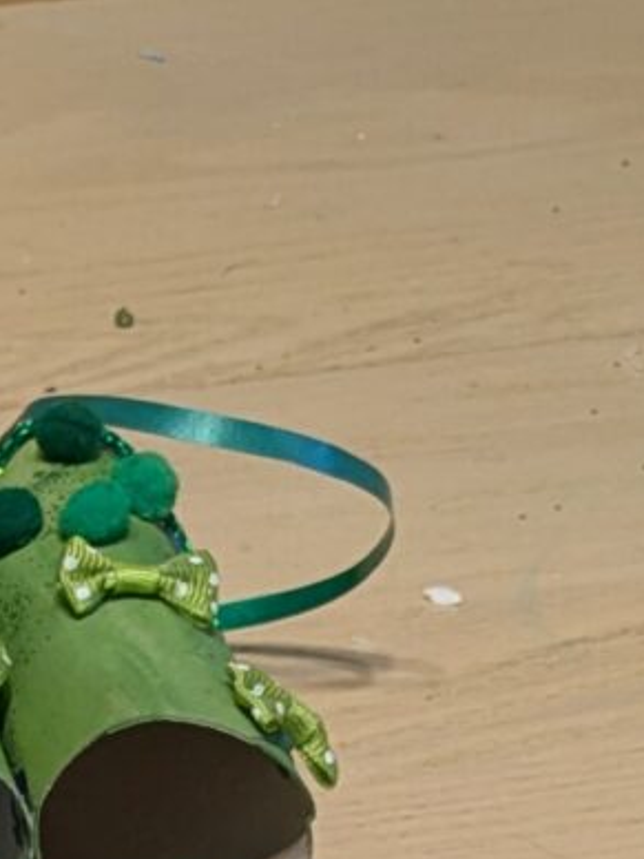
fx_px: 4093
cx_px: -814
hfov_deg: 8.4
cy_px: 1981
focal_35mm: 165
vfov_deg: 10.5
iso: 104
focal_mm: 5.43
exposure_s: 1/24
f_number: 1.89
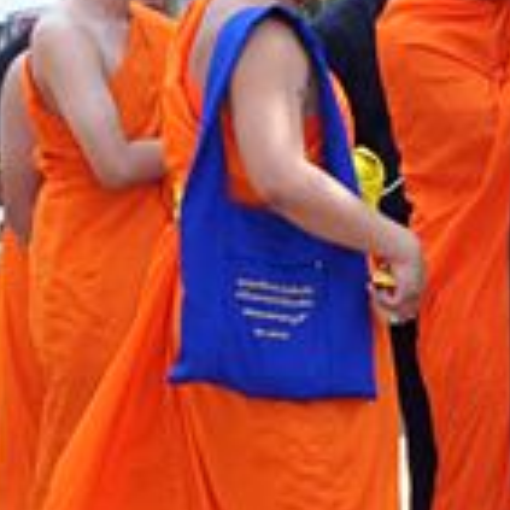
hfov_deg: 3.4
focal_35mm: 505
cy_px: 387
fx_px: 8418
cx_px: 1006
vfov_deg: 3.5
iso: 1600
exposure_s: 1/1000
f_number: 8
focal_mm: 62
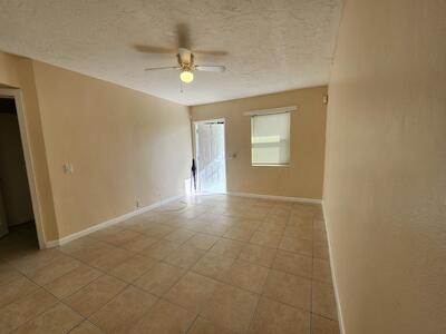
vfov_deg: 89.9
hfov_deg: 106.2
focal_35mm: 13
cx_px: 223
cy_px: 167
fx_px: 167
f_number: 2.2
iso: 50
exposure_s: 1/221
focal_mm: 2.2
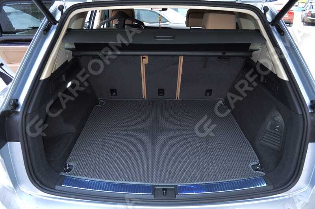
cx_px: 158
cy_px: 104
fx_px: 236
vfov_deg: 47.7
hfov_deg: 67.5
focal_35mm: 27
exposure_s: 1/60
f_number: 3.5
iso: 1250
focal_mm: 18
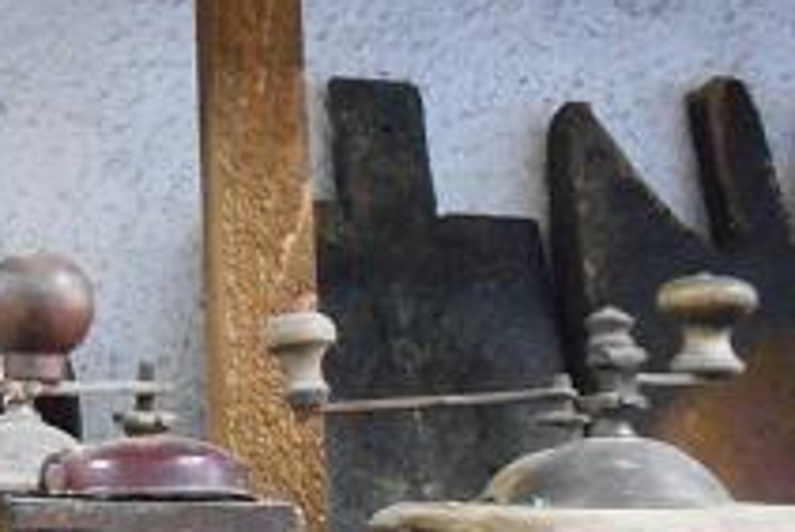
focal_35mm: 73
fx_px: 1613
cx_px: -51
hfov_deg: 25.9
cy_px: 343
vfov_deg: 18.7
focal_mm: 5.2
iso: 800
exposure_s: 1/3
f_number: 4
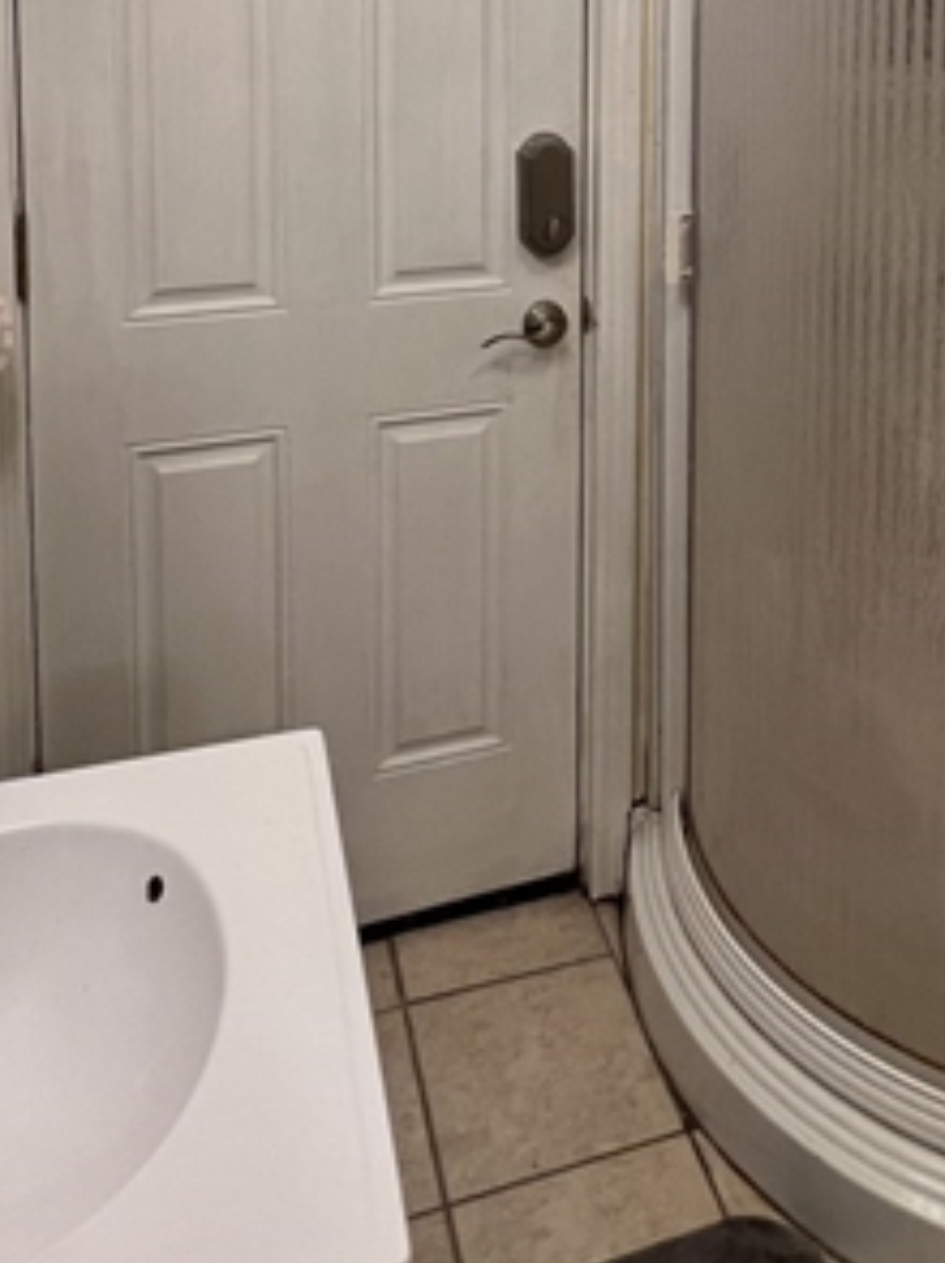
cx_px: 679
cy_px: 60
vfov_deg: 46.9
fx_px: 1239
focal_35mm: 34
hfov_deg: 40.8
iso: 125
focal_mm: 1.57
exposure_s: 1/60
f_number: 1.8
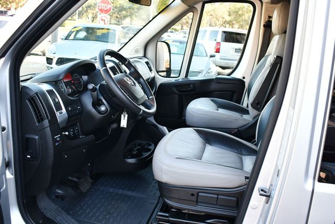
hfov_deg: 53.1
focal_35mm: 36
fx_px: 335
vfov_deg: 36.9
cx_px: 168
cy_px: 112
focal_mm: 18
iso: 640
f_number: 3.5
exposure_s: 1/250
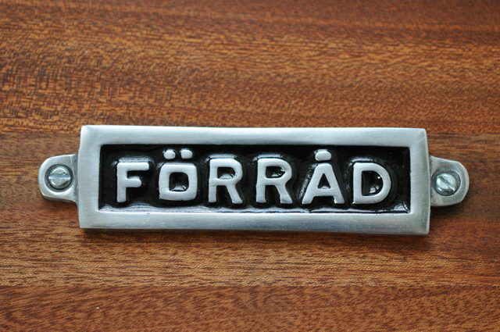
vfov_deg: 15.1
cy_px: 166
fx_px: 1248
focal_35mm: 90
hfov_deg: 22.6
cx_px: 250
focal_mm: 60
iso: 1000
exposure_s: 1/500
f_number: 3
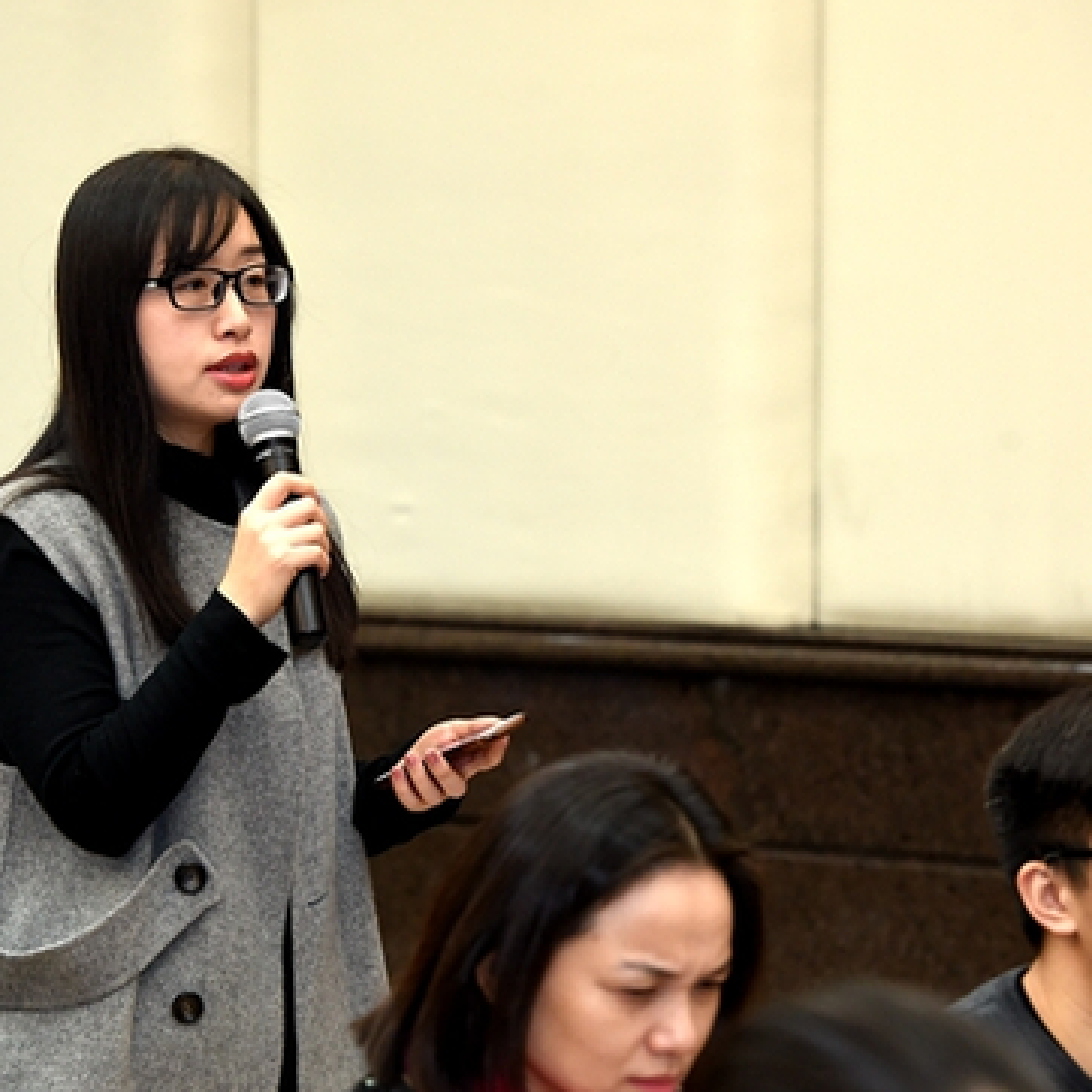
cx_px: 217
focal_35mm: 230
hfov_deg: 7.6
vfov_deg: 7.6
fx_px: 8209
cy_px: 590
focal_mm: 140
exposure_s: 1/80
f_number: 6.3
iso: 2000
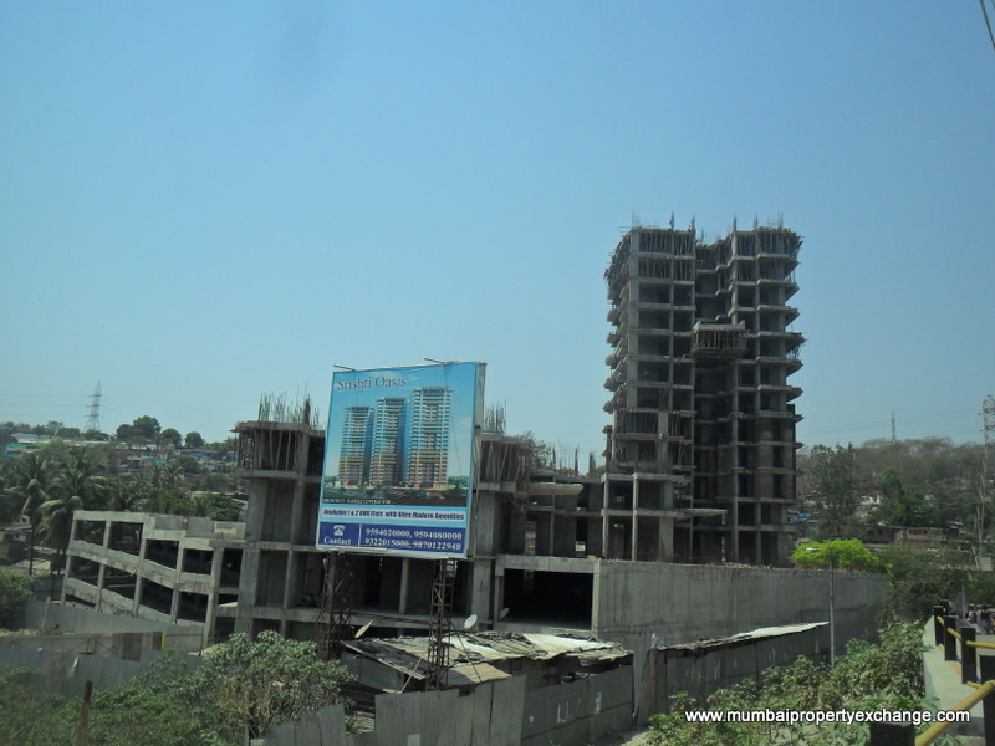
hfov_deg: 56.8
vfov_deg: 44.2
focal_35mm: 32
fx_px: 920
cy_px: 373
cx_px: 498
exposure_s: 1/250
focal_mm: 5.7
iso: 100
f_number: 9.4
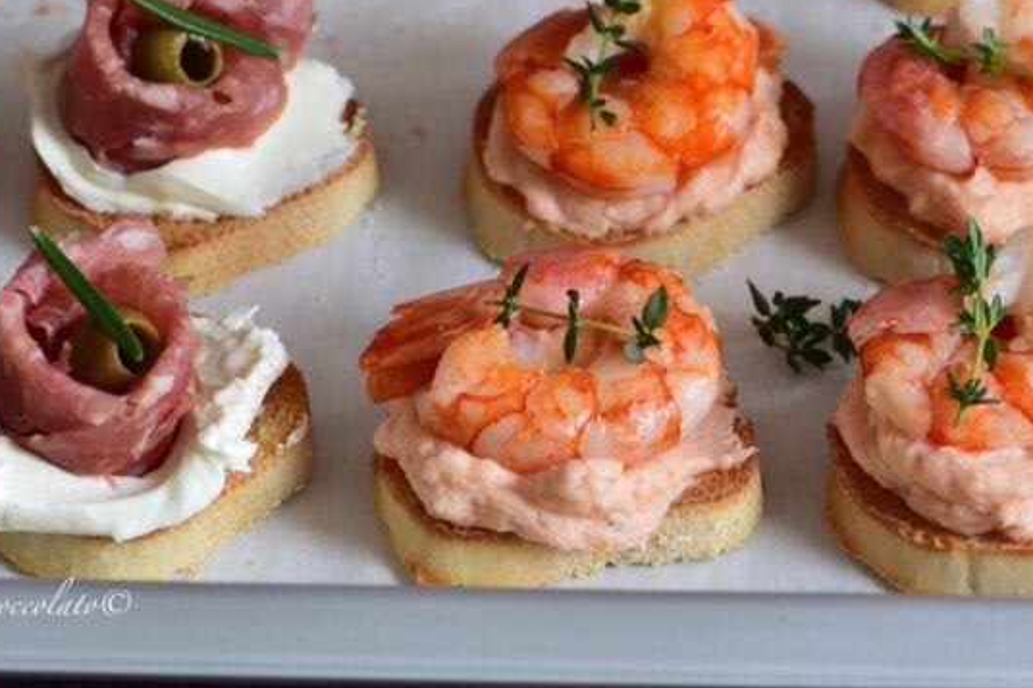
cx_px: 405
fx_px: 6474
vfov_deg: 6.1
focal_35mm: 226
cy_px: 225
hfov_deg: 9.1
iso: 640
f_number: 5.6
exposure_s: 1/13
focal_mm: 105
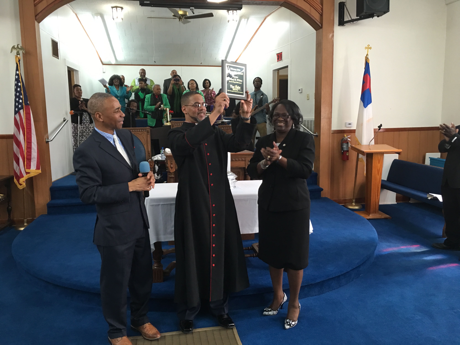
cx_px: 230
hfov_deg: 61.7
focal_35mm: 29
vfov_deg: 48.2
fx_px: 385
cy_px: 172
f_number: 2.2
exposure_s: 1/15
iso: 50
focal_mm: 4.15
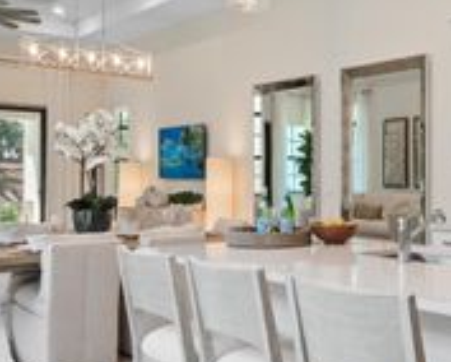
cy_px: 170
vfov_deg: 33.0
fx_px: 610
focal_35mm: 46
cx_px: 369
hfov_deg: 38.8
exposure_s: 1/20
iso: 320
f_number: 6.3
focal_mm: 11.5
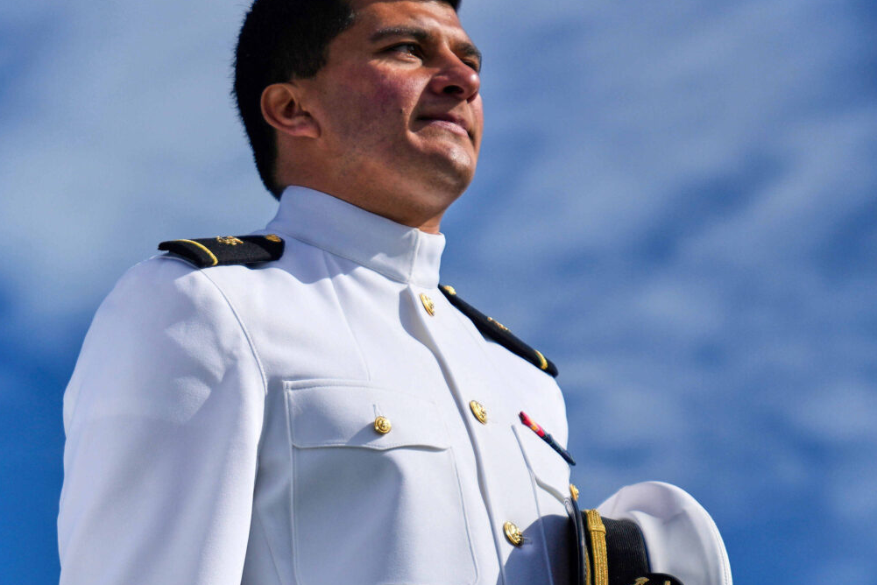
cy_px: 391
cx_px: -110
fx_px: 4362
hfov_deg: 11.3
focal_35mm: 179
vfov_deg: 7.7
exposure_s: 1/6400
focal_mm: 70
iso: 100
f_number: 2.8
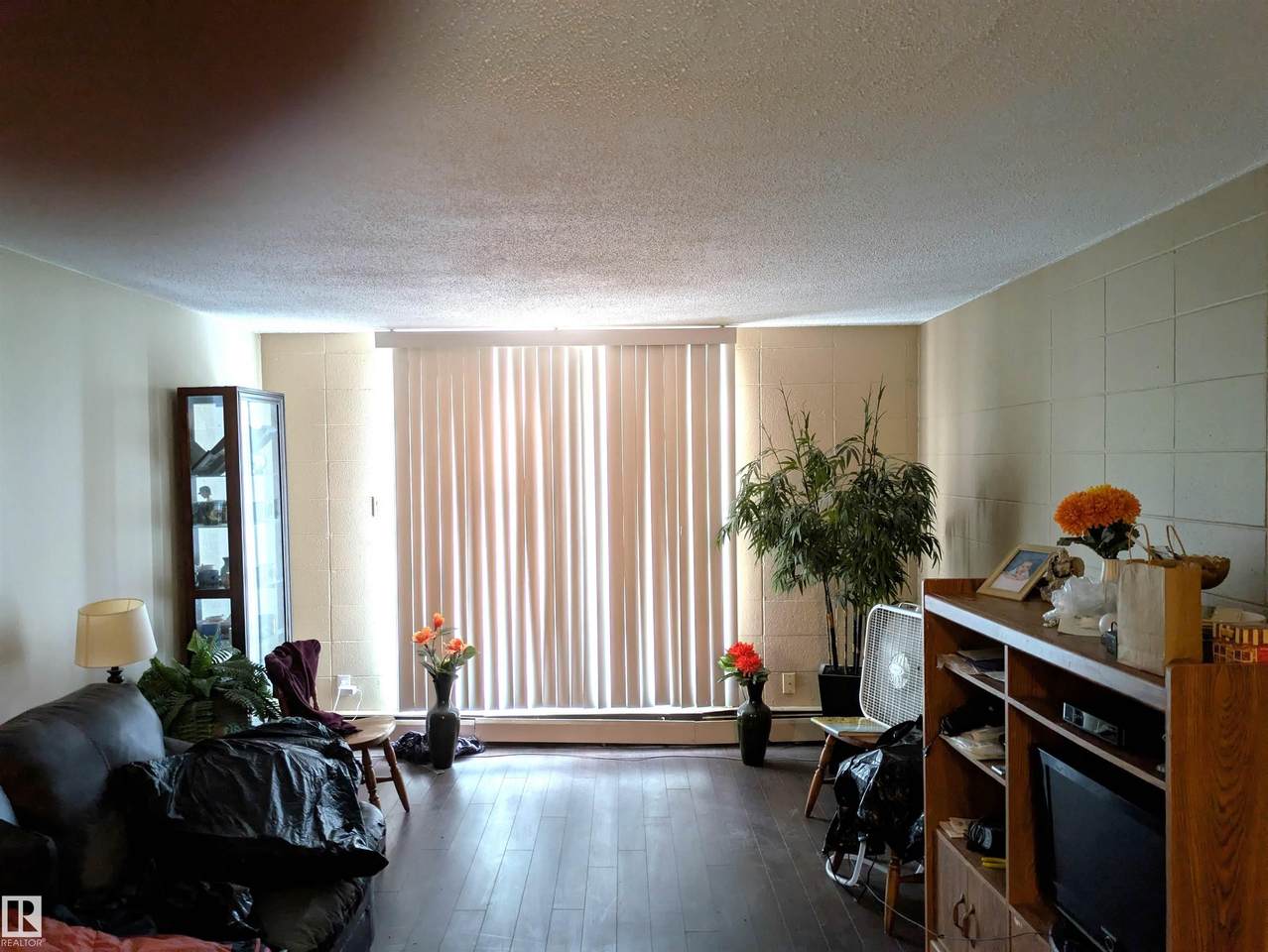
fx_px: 916
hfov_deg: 69.4
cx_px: 634
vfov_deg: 54.9
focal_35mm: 25
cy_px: 476
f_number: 1.89
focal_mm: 5.43
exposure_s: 1/30
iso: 122
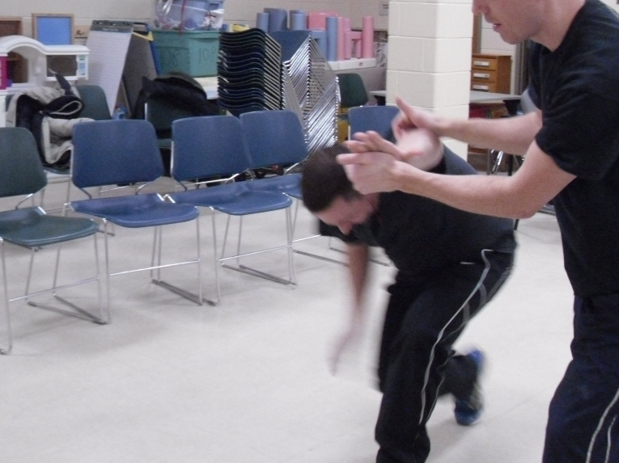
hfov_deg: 25.9
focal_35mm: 75
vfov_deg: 19.6
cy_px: 158
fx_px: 1341
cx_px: 387
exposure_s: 1/23
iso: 800
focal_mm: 7.88
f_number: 3.8
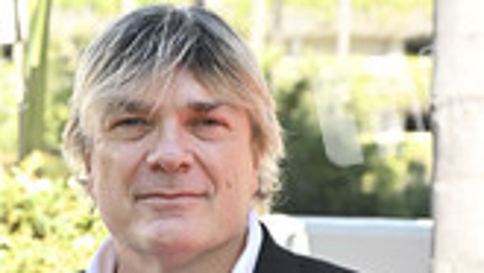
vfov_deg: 7.3
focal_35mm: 160
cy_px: 537
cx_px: 197
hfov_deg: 13.4
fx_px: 2054
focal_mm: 63
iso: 500
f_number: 5.6
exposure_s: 1/320
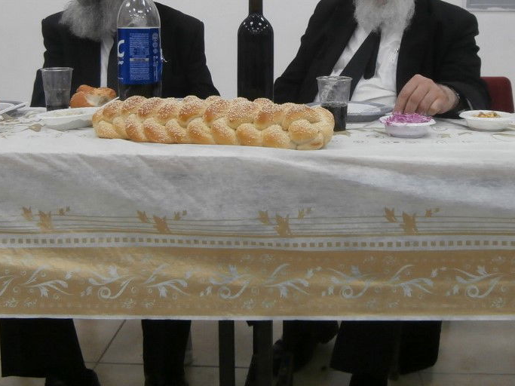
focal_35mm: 45
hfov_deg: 42.0
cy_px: 42
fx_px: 669
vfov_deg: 30.8
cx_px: 286
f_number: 3
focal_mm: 4.2
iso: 200
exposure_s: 1/50
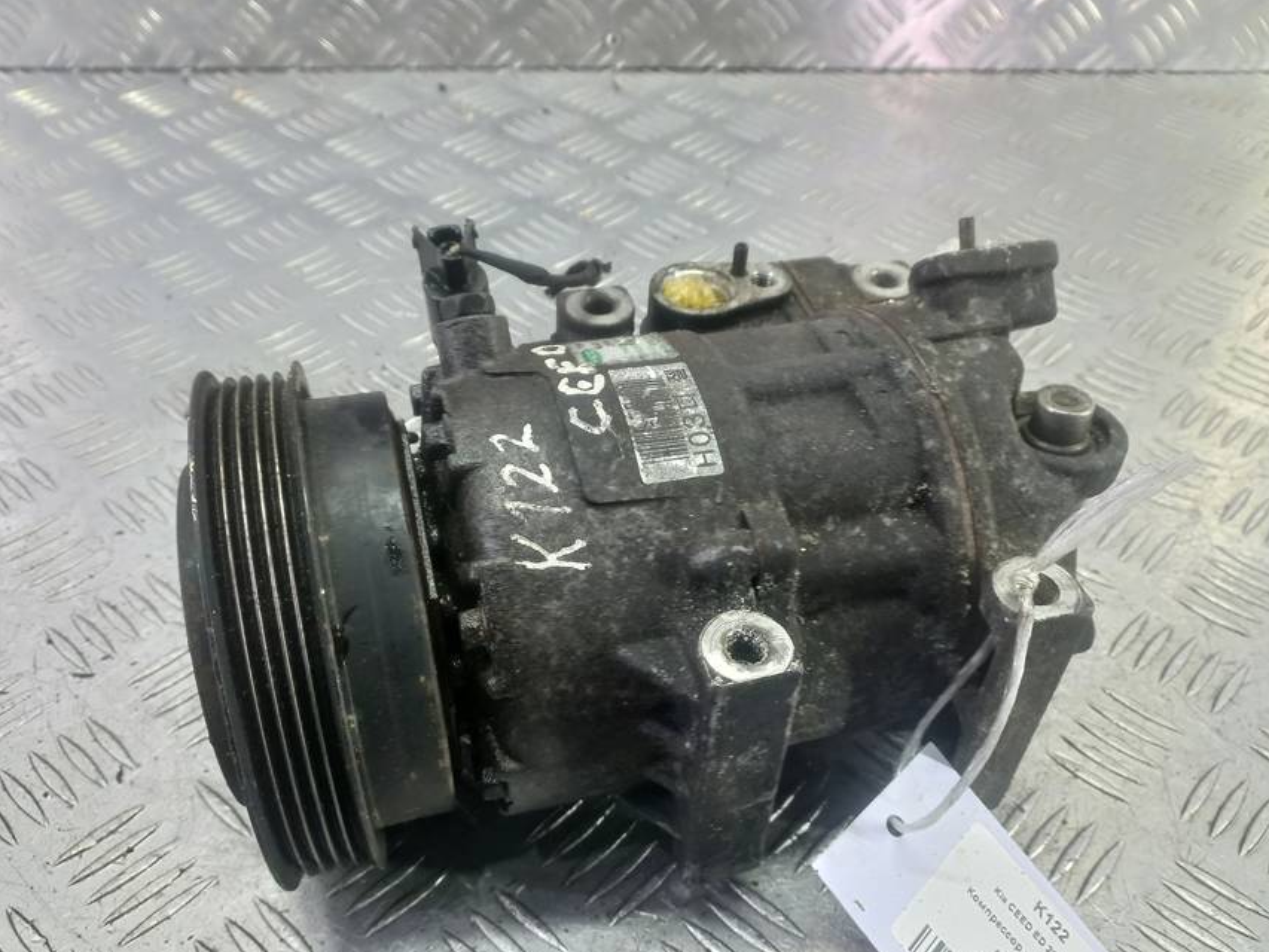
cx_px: 687
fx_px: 1100
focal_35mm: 30
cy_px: 534
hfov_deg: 59.9
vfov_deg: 46.7
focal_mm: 4.6
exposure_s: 1/50
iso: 125
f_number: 1.8
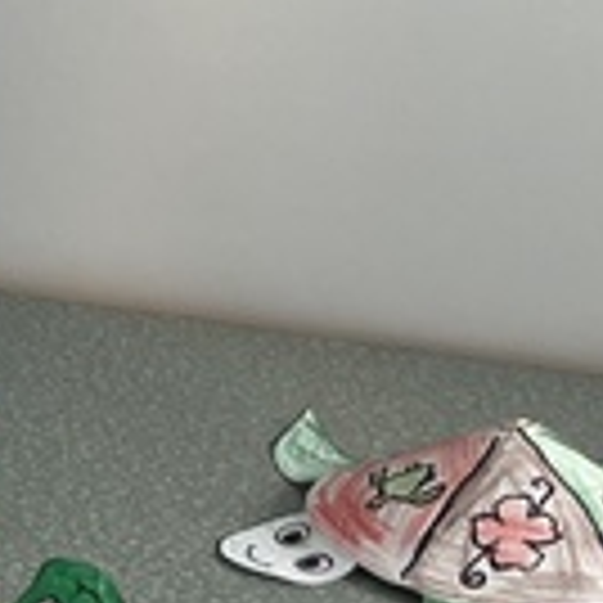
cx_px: -788
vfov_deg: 11.6
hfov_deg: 10.4
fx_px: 2917
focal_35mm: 148
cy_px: -76
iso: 32
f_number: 1.8
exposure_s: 1/81
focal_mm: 3.99
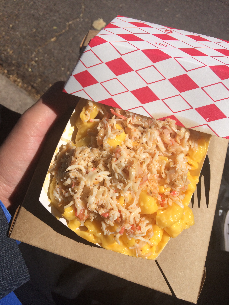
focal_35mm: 29
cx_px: 114
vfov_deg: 61.7
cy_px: 152
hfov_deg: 48.2
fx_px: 256
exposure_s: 1/4115
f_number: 2.2
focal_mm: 4.15
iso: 32
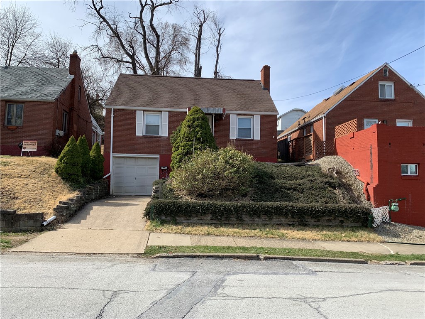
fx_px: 319
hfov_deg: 67.3
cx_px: 212
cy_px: 160
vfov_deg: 53.1
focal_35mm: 26
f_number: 1.8
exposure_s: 1/1779
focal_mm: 4.25
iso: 25
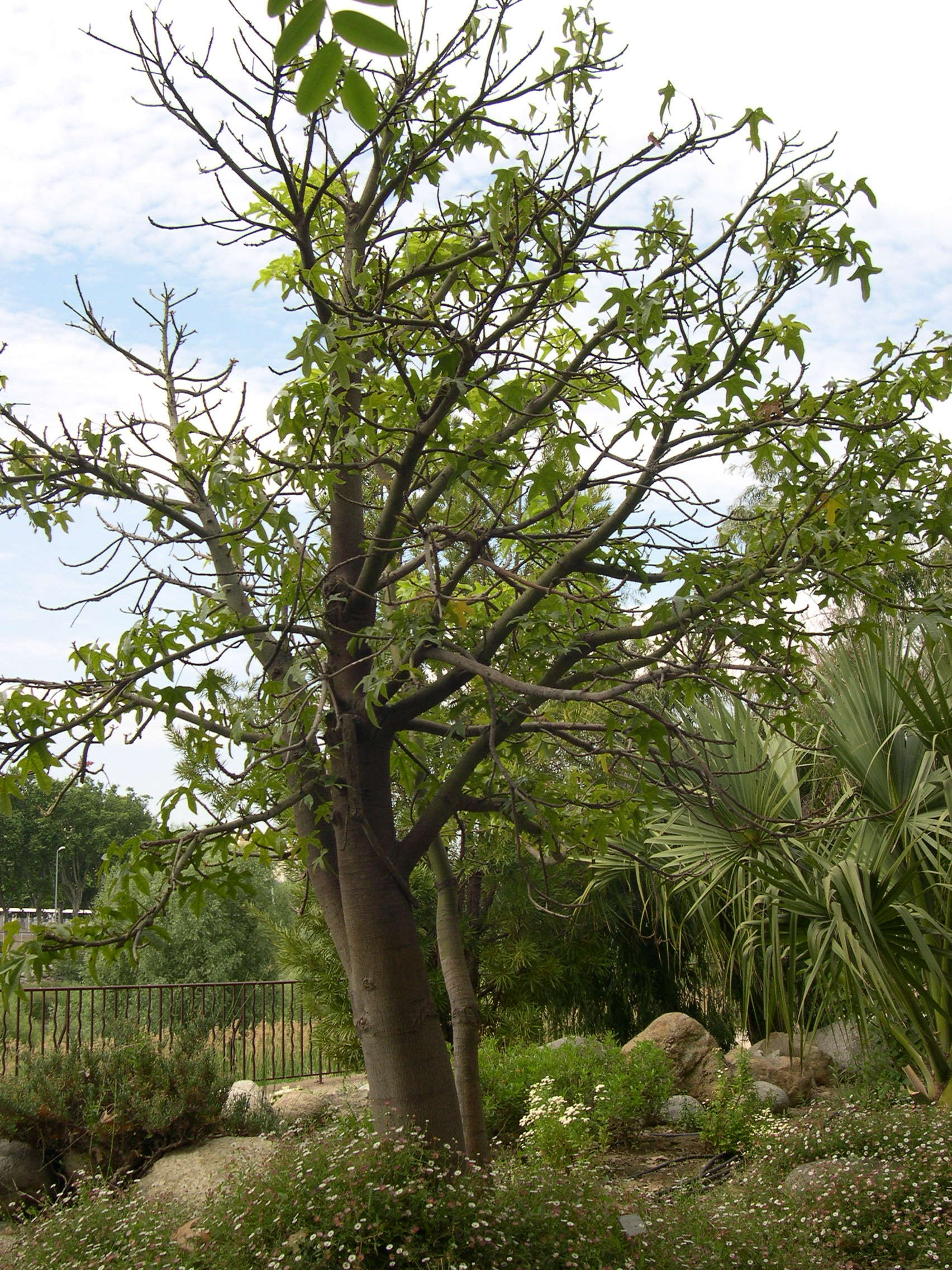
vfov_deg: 49.0
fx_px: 1393
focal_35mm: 38
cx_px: 476
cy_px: 635
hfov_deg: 37.7
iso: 100
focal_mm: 8
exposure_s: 1/108
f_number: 7.6
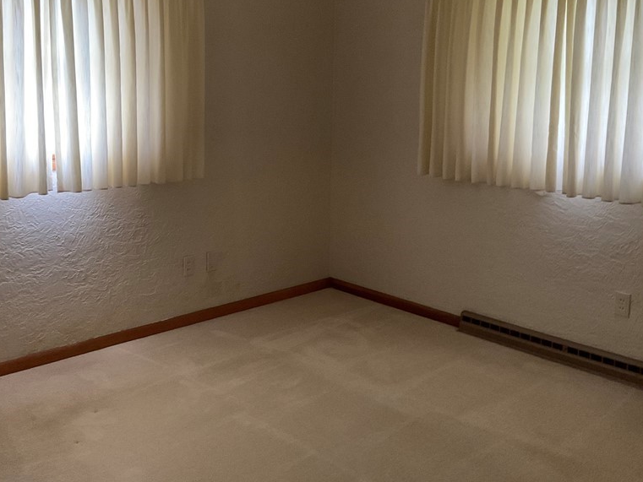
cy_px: 178
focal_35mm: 39
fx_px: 725
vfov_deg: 36.6
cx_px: 276
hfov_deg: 47.7
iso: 320
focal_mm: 3
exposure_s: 1/52
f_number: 1.8
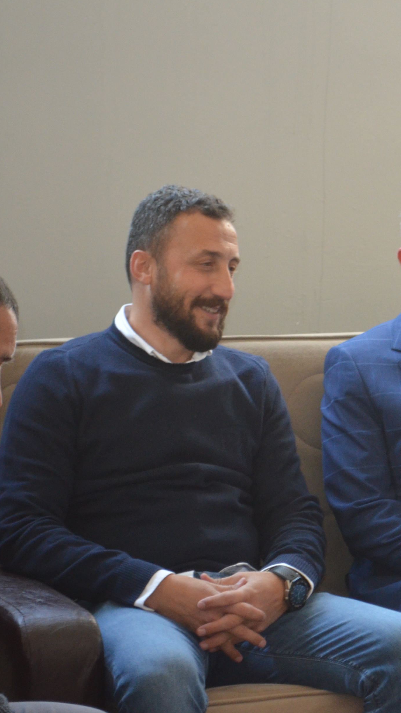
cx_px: 520
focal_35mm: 131
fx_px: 2472
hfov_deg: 9.1
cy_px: 356
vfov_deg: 16.4
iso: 1600
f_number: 5.6
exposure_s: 1/60
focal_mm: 55
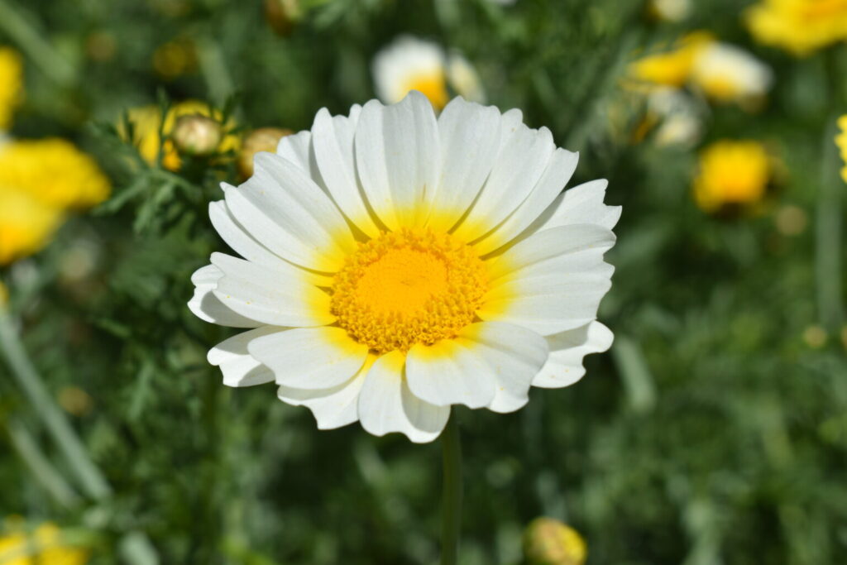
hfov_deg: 24.6
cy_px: 282
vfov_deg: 16.6
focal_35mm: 82
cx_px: 424
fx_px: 1941
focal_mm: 55
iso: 100
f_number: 10
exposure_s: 1/400
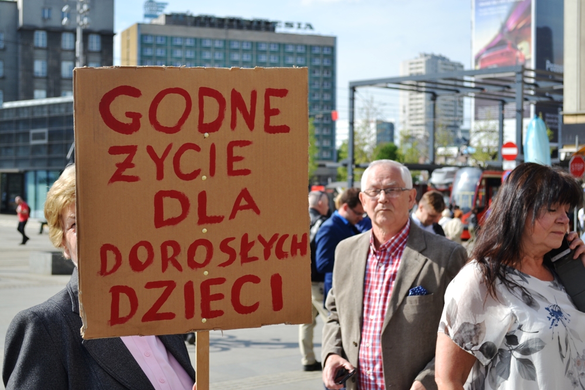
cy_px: 195
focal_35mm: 63
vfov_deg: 21.6
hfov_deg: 31.9
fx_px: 1024
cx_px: 292
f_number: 5.3
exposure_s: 1/320
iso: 100
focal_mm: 42
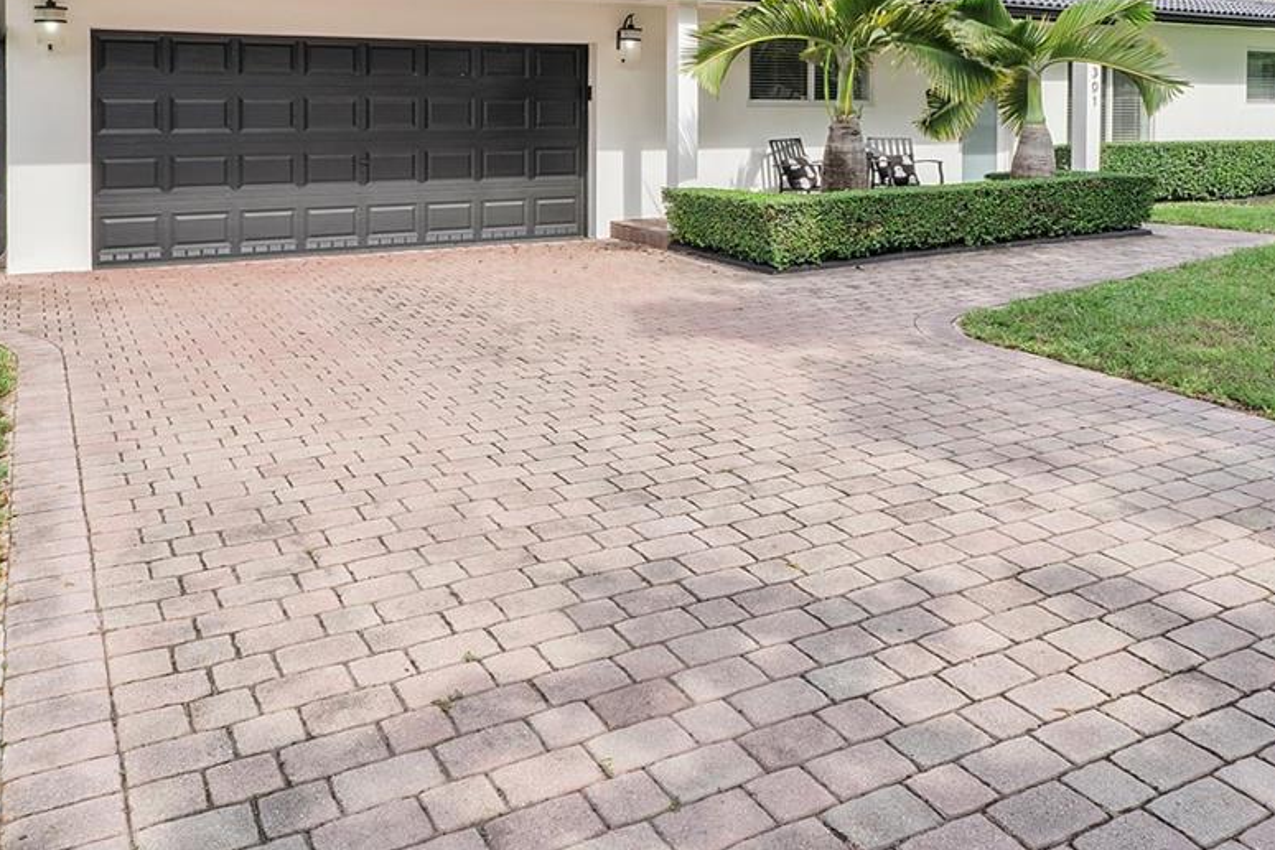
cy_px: 124
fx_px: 1098
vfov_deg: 39.9
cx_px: 667
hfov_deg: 60.3
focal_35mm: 31
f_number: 11
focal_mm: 10
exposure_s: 1/100
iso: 100
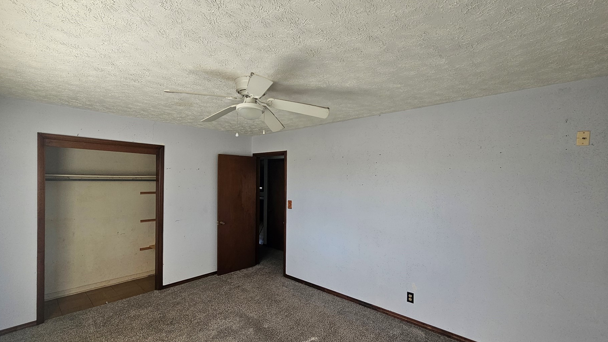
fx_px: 242
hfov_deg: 102.9
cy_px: 180
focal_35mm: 15
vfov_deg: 70.5
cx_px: 288
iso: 125
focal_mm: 2.2
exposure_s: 1/359
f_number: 2.2
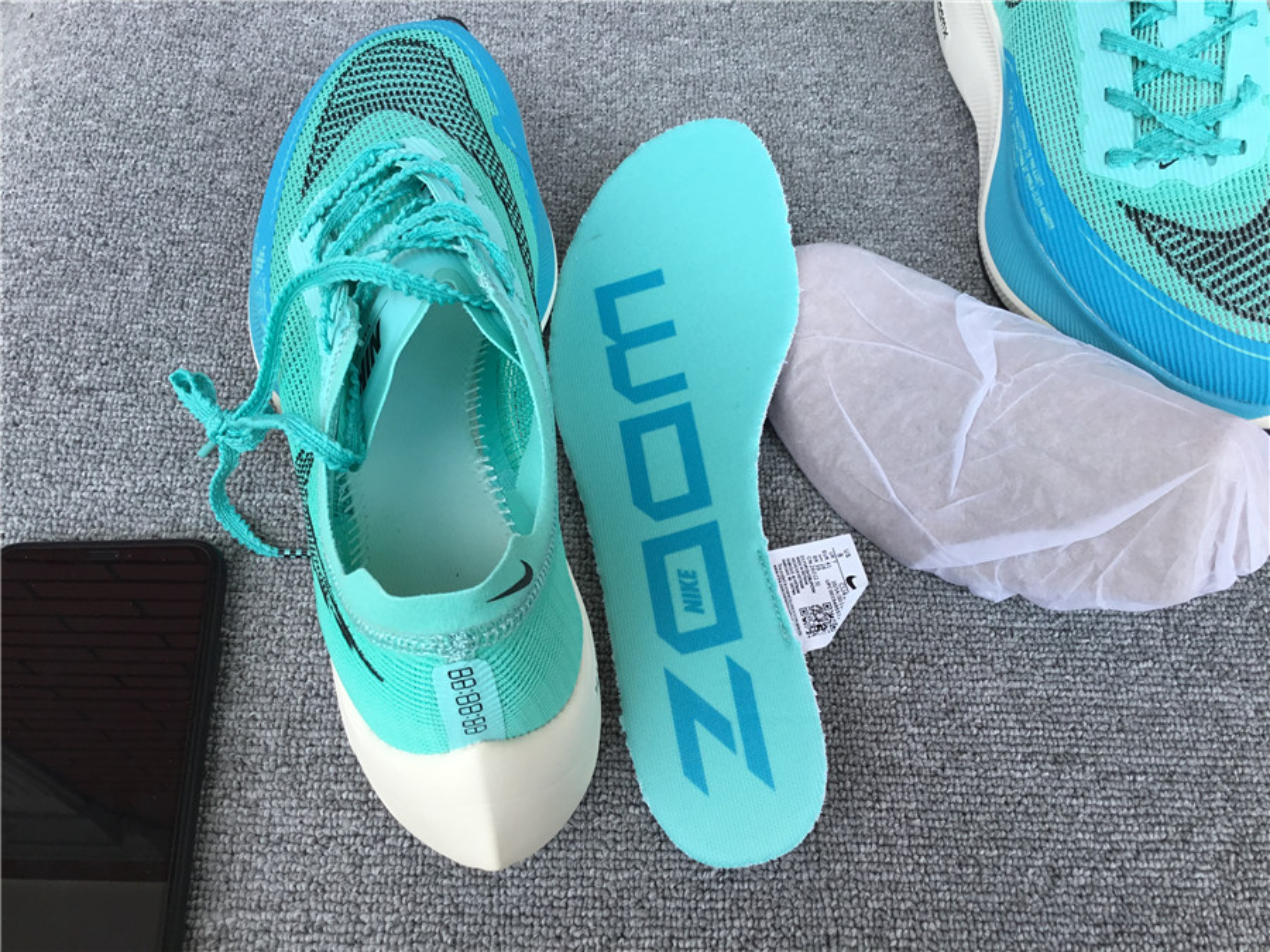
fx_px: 1137
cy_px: 476
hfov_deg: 58.4
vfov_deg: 45.4
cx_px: 635
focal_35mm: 31
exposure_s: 1/316
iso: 25
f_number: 2.4
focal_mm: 3.3
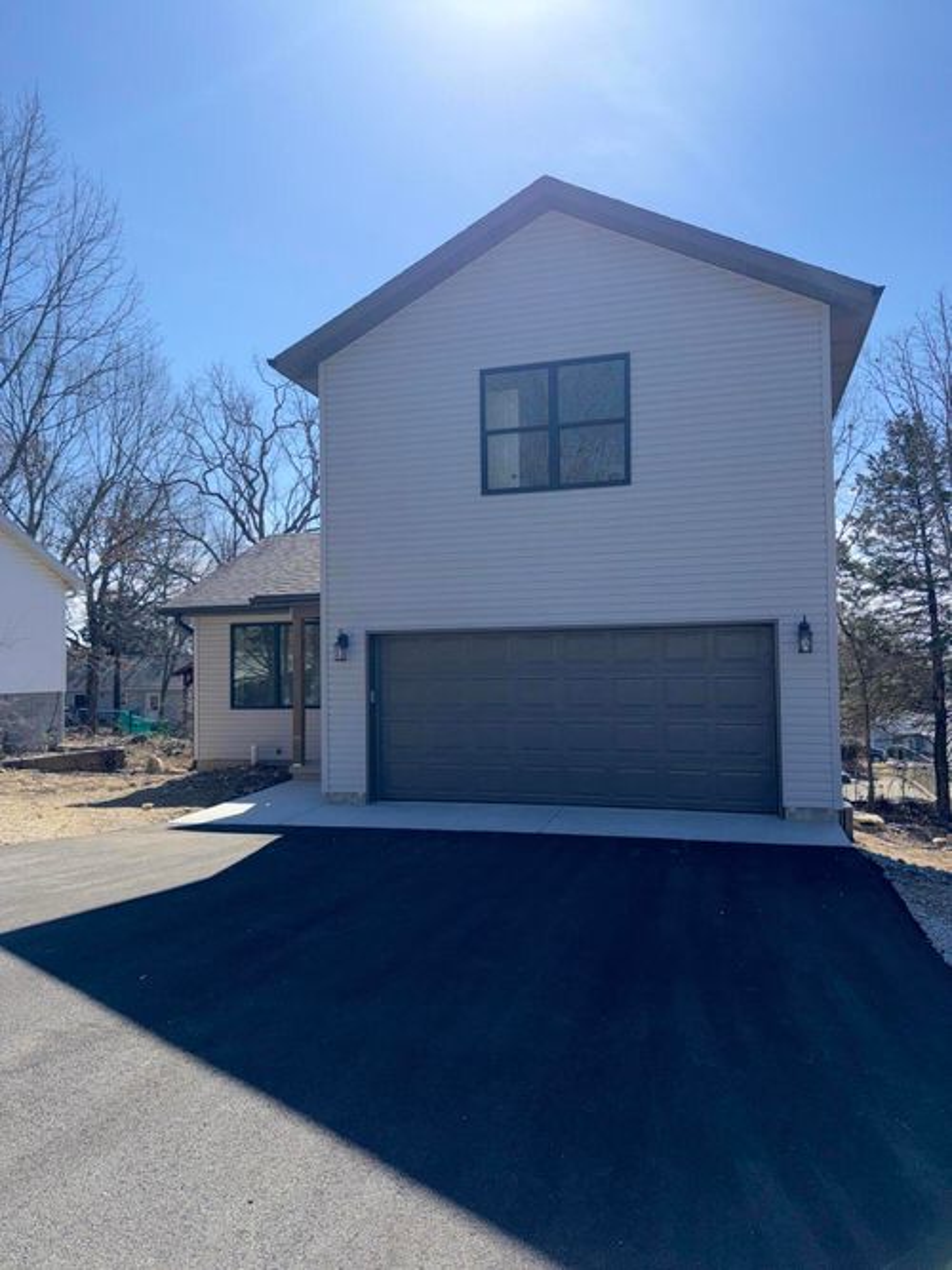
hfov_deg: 56.8
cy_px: 635
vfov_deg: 71.6
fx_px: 880
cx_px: 476
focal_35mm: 24
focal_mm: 6.76
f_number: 1.78
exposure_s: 1/4673
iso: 100
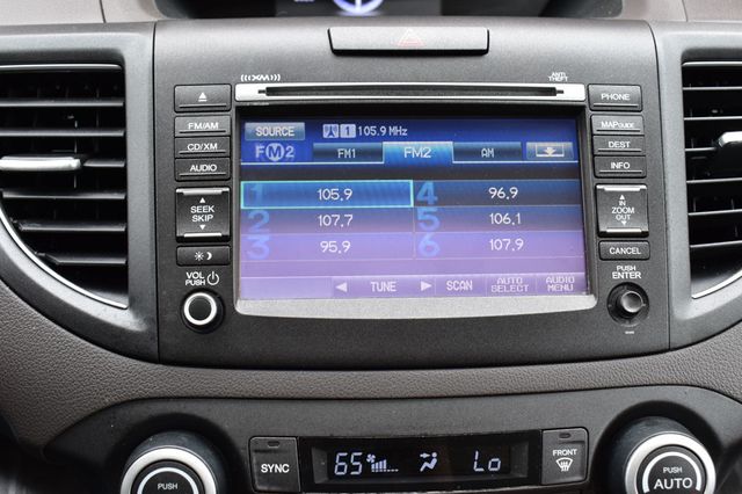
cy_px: 247
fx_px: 927
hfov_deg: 43.6
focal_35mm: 45
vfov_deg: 29.8
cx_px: 371
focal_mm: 30
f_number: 8
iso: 400
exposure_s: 1/50
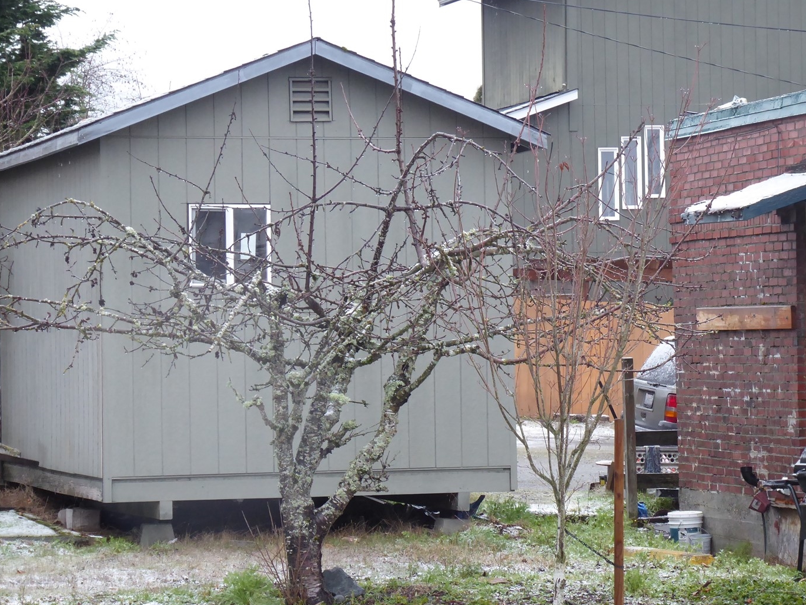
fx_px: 3750
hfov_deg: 12.3
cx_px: 469
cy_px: 347
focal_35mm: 161
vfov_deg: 9.2
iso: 400
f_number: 5.2
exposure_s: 1/125
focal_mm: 22.3
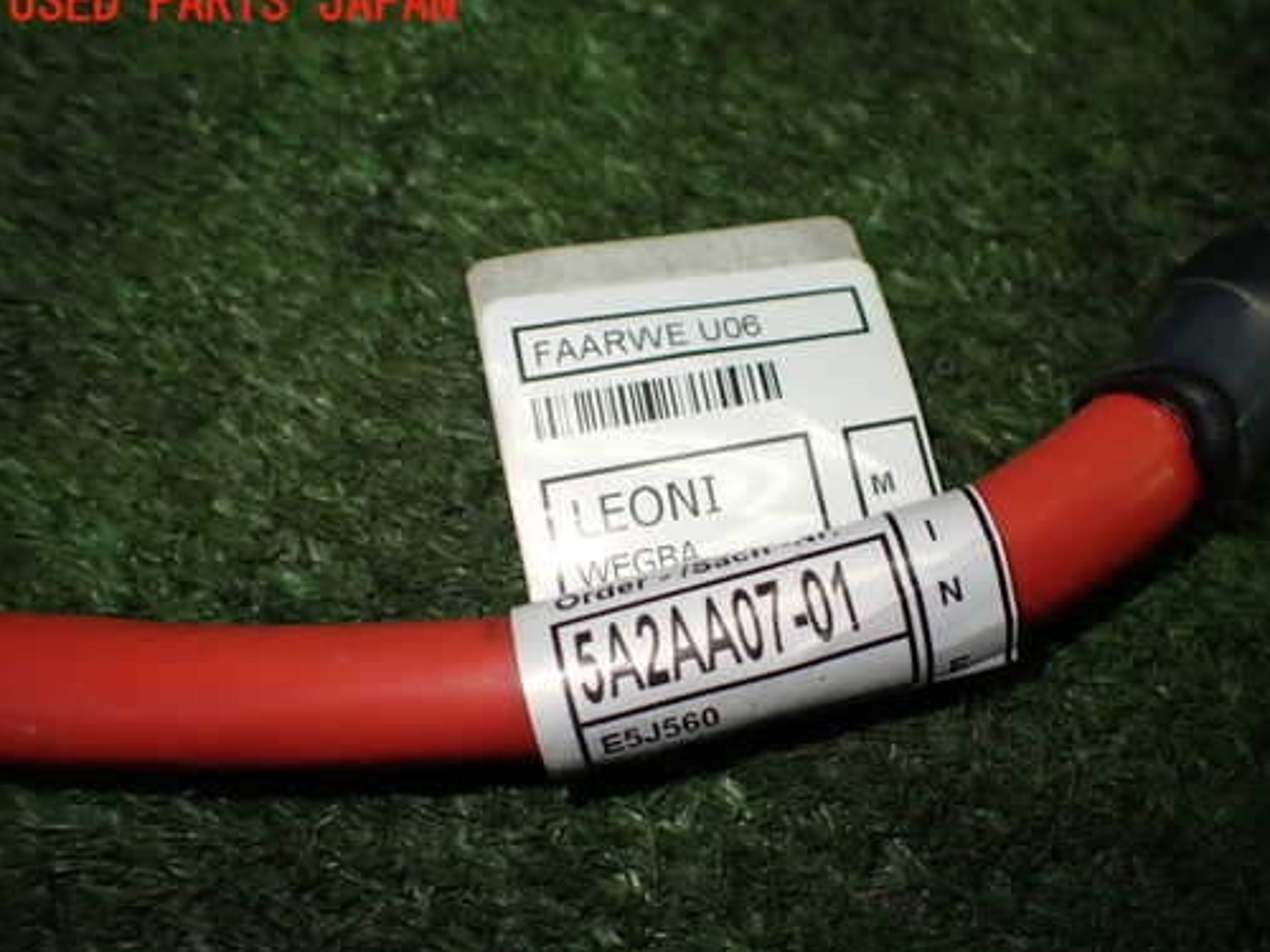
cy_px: 543
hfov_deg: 51.0
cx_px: 757
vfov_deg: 39.6
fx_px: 1321
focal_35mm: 36
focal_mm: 5.4
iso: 125
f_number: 2.3
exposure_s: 1/125
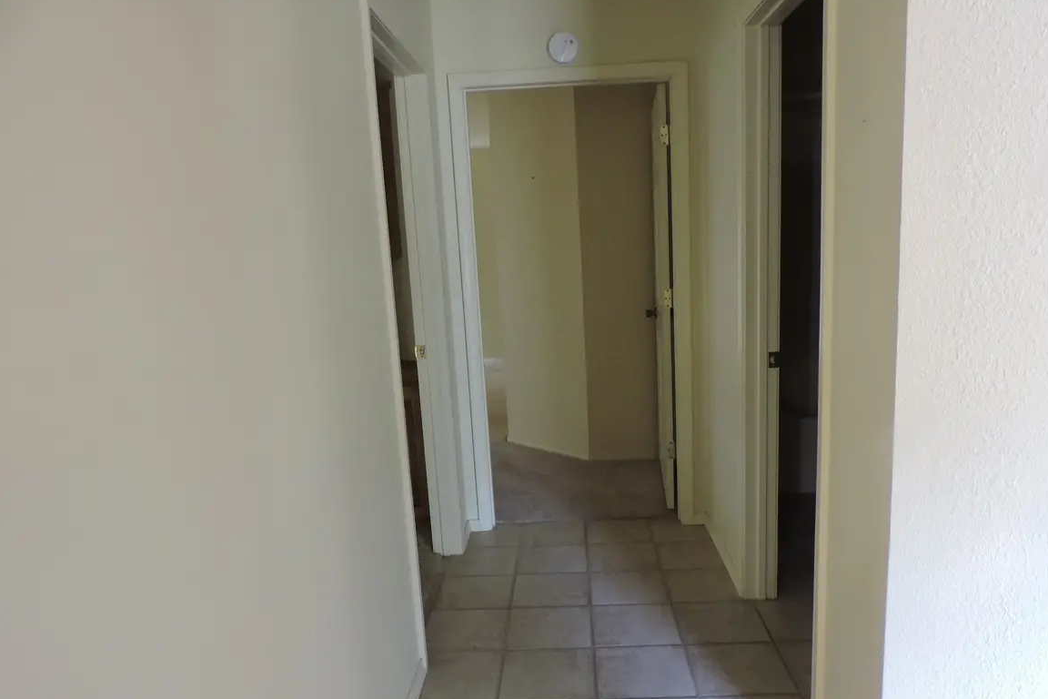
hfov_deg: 69.4
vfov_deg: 49.4
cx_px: 542
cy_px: 398
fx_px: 757
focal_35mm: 26
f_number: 3
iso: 400
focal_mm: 4.3
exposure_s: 1/13
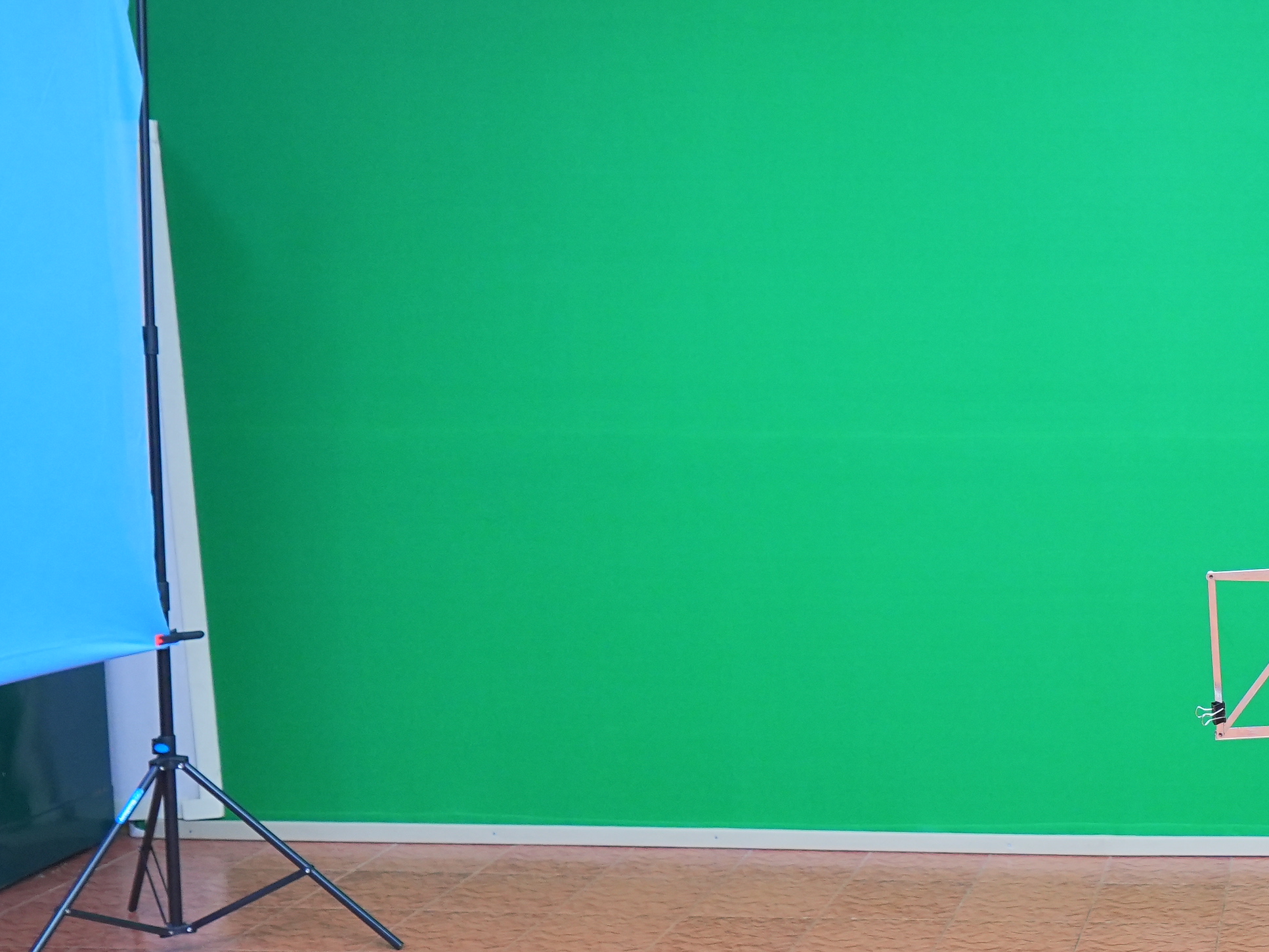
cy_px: 502
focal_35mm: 55
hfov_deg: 32.1
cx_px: 1276
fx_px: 2016
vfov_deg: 26.6
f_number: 5
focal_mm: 24
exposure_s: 1/100
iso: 1600
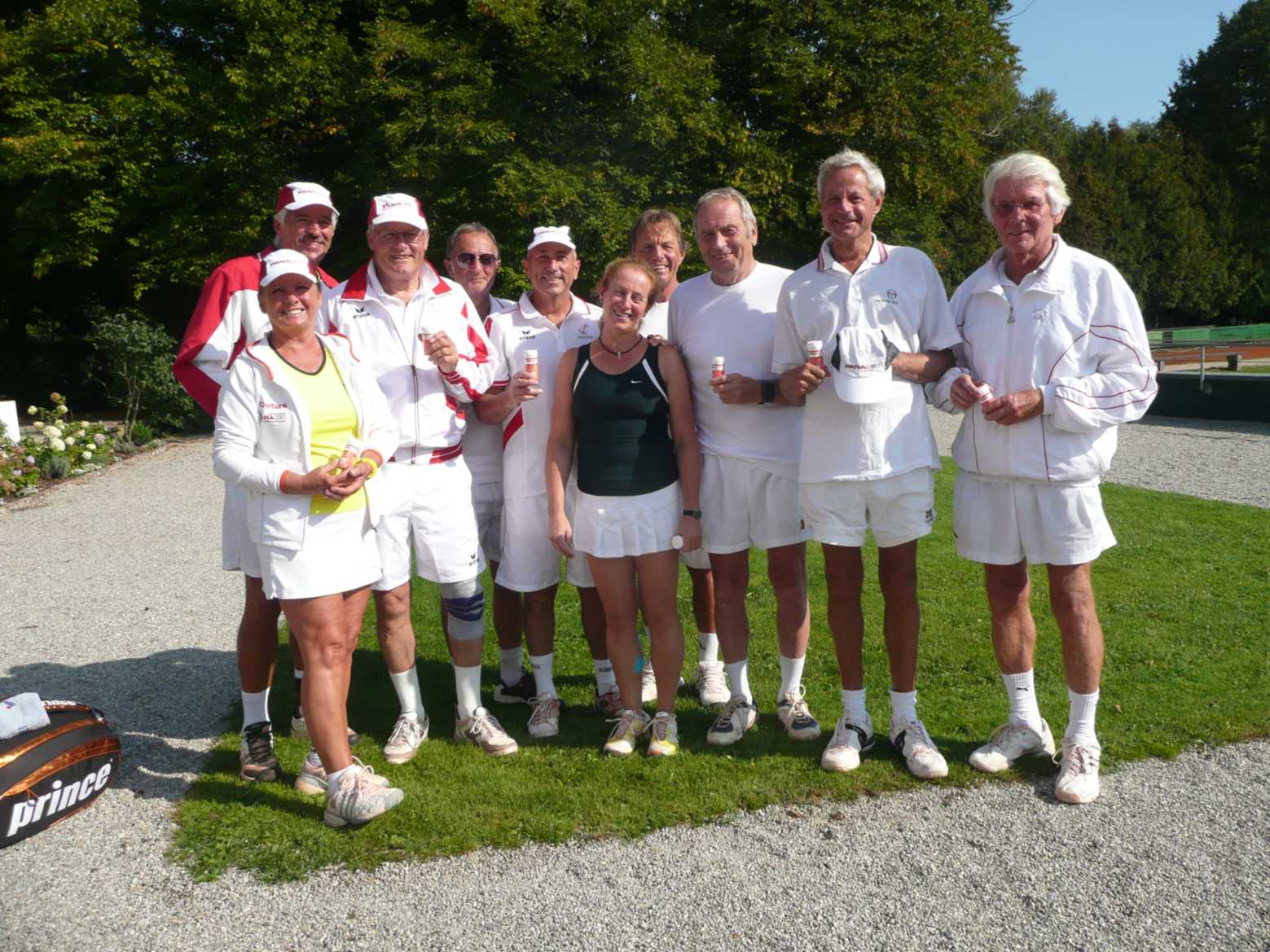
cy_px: 476
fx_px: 1027
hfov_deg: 63.4
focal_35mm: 28
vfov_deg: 49.7
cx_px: 635
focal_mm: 4.6
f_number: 8
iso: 100
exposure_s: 1/200
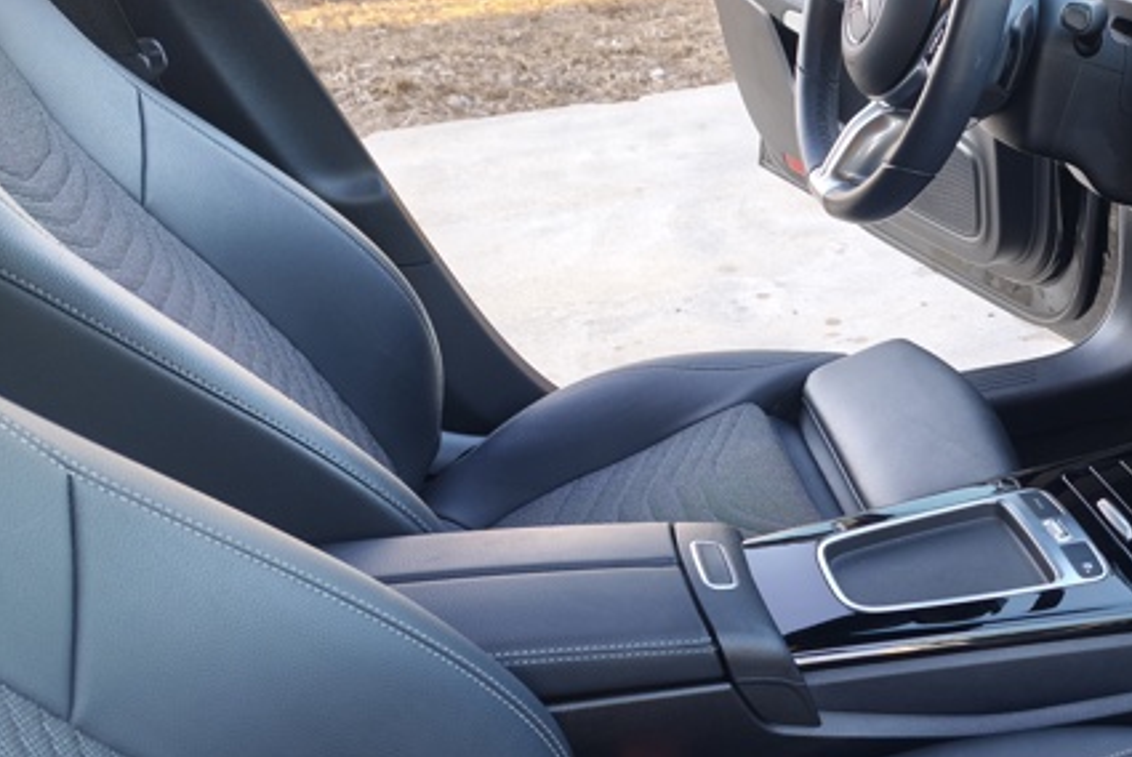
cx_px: 996
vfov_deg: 29.6
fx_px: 1416
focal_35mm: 45
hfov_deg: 40.6
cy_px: 538
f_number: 1.62
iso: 250
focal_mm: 6.45
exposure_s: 1/100
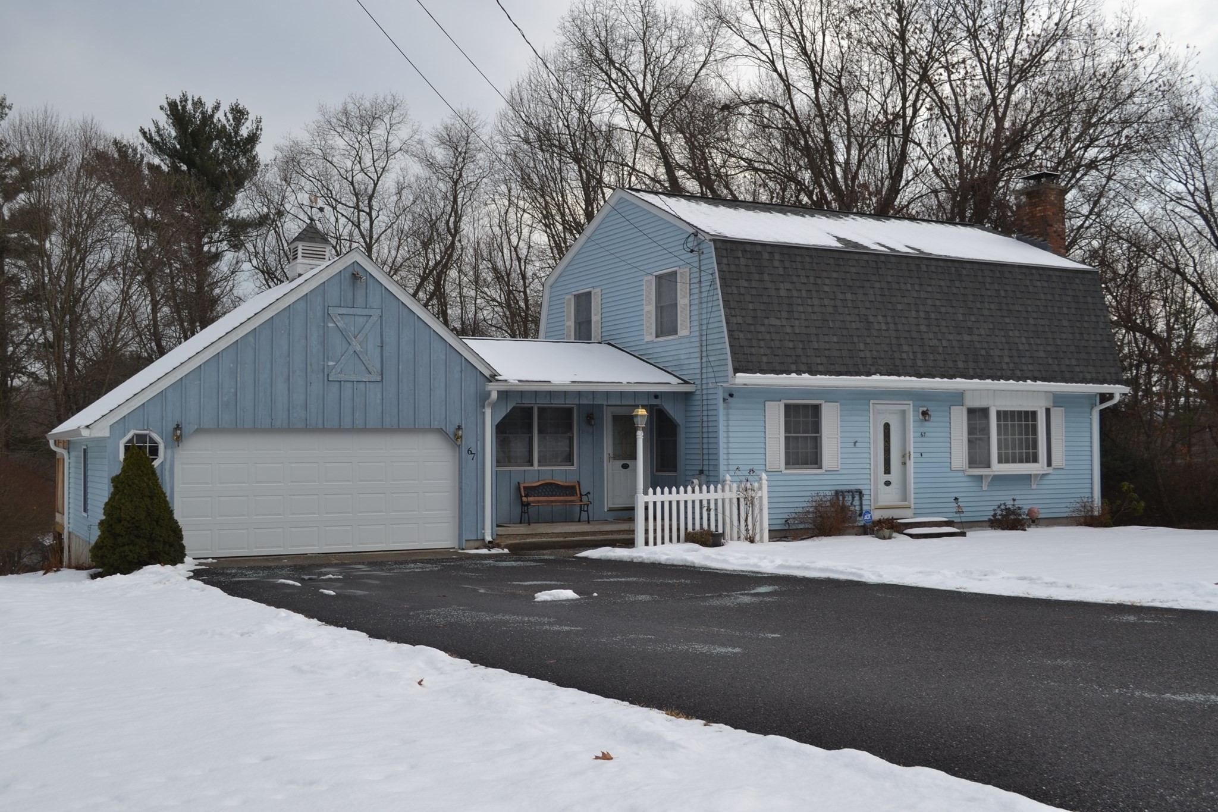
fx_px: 1319
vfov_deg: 34.2
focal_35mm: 39
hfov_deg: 49.6
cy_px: 406
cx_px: 609
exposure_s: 1/160
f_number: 6.3
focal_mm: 26
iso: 100
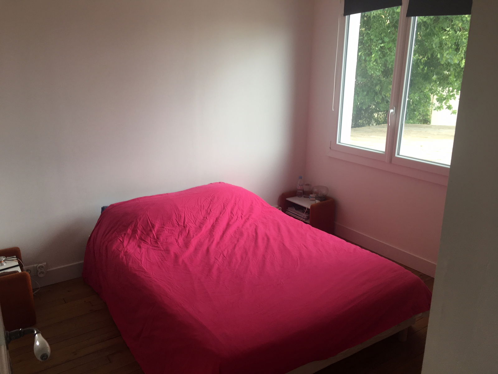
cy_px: 187
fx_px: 417
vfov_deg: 48.2
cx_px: 249
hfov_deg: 61.7
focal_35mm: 29
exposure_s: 1/50
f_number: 2.2
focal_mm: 4.15
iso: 32
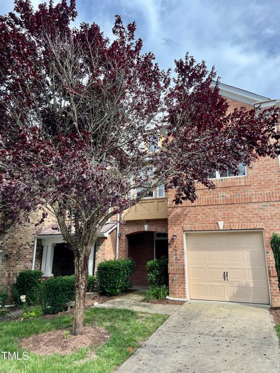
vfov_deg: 67.3
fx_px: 280
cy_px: 186
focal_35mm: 26
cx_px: 140
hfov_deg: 53.0
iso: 50
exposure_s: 1/1209
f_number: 1.5
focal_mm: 5.7
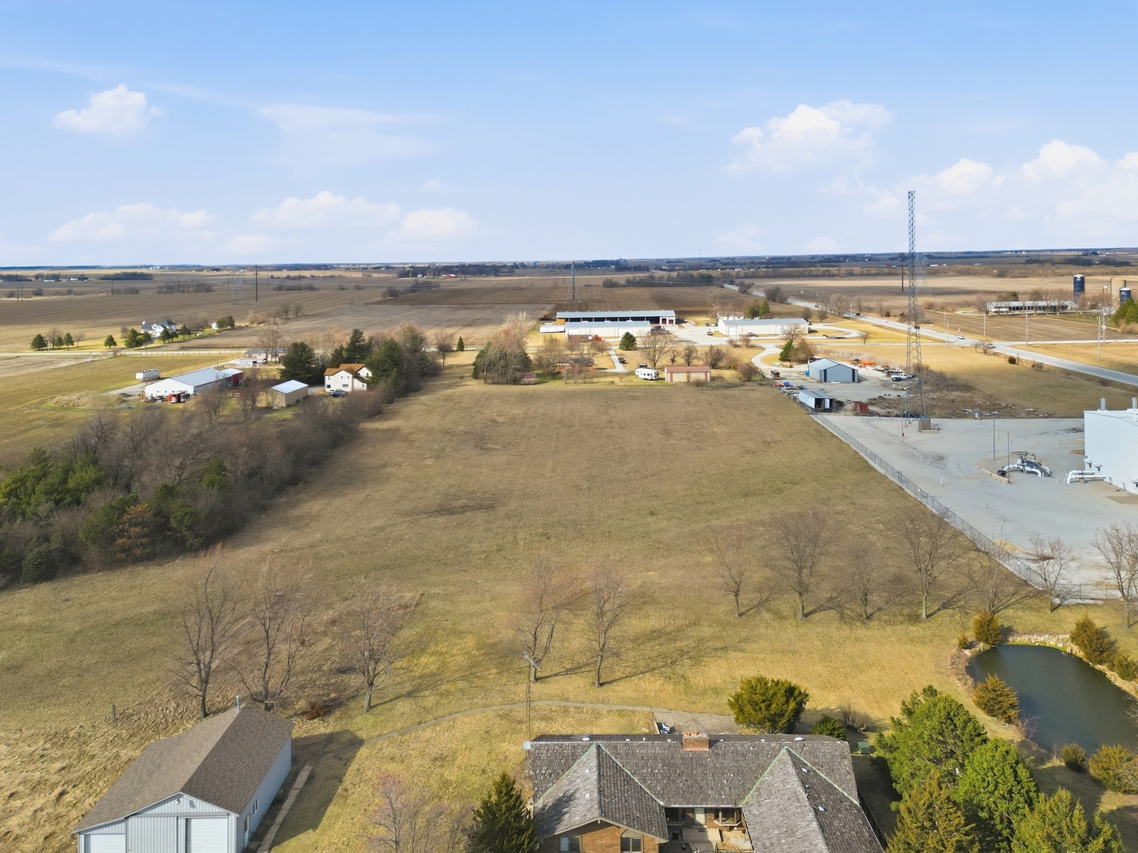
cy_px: 426
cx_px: 569
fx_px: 789
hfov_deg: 71.6
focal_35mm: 24
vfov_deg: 56.8
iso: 110
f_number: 1.7
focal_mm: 6.7
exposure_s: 1/2500
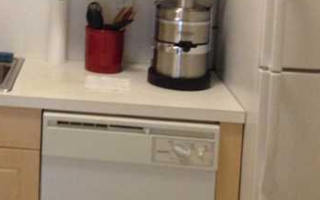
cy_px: -14
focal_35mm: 82
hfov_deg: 23.8
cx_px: -20
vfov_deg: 15.5
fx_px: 715
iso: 320
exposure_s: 1/20
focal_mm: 4.13
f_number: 2.4
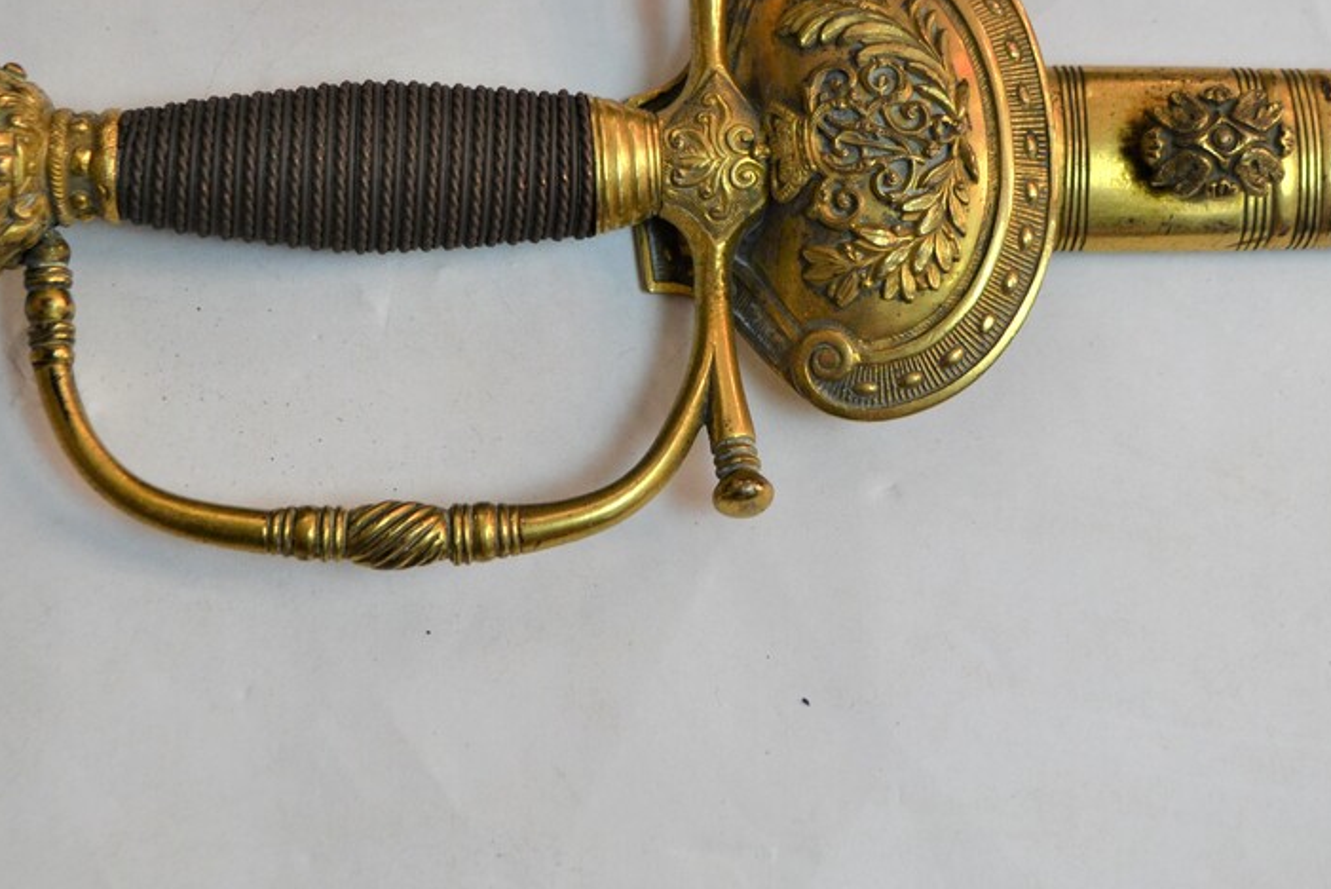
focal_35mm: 77
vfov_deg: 17.6
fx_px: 2848
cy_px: 190
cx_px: 735
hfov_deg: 26.3
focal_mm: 30
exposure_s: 1/50
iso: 400
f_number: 5.6
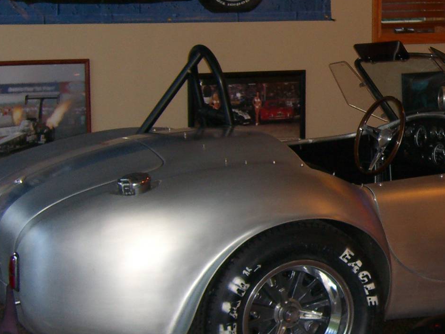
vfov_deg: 15.2
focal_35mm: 97
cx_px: 458
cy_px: 162
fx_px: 1247
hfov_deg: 19.6
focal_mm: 7.9
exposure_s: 1/60
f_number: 2.8
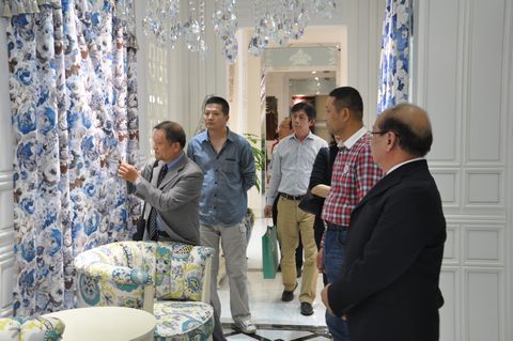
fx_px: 641
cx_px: 256
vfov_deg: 29.8
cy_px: 170
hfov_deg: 43.6
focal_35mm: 45
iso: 360
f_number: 5.6
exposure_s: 1/30
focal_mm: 30
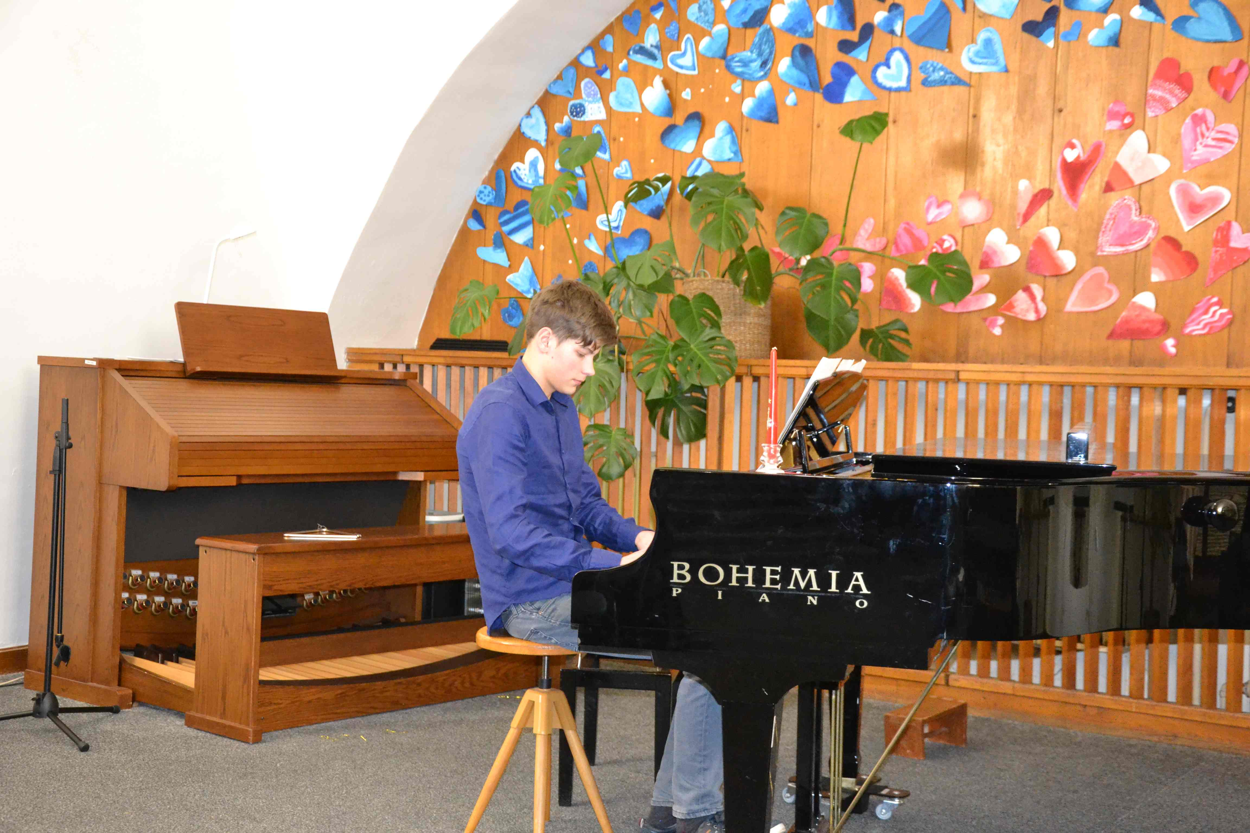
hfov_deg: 38.9
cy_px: 416
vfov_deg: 26.5
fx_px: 1771
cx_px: 625
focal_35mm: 51
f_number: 4.2
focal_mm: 34
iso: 3200
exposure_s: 1/60
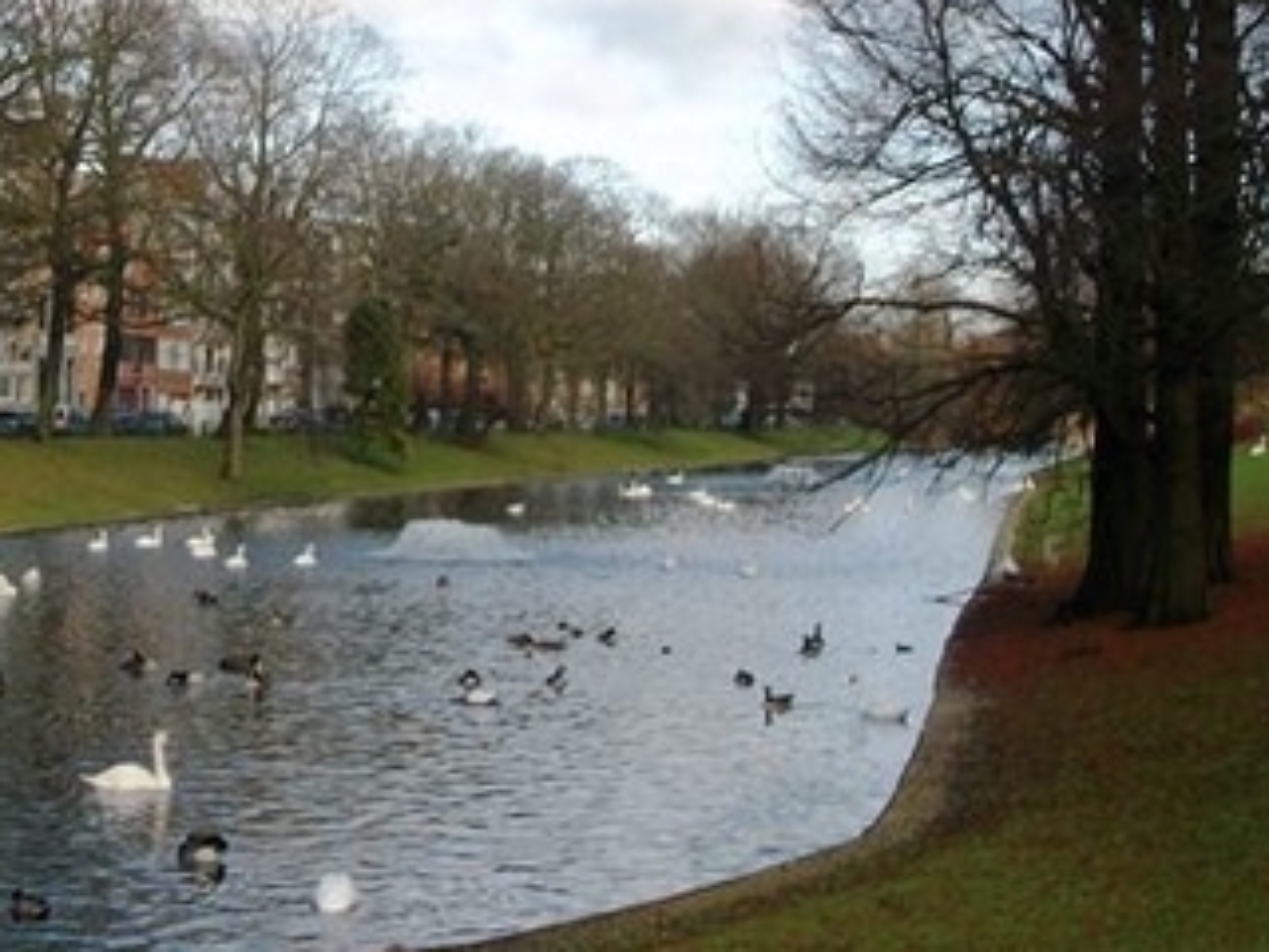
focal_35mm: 75
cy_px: 163
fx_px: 2749
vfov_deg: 19.4
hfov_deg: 25.4
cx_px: 190
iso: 80
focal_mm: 7.1
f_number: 9.9
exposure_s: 1/60
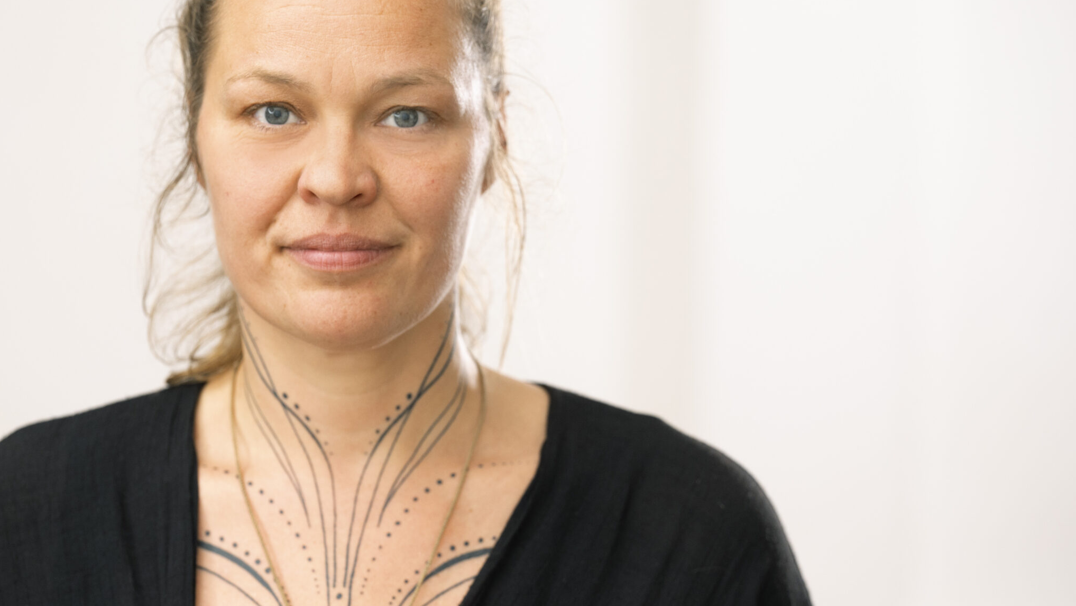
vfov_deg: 7.7
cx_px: 434
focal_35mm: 158
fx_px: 4508
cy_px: 354
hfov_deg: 13.6
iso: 1250
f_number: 3.5
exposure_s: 1/200
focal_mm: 120
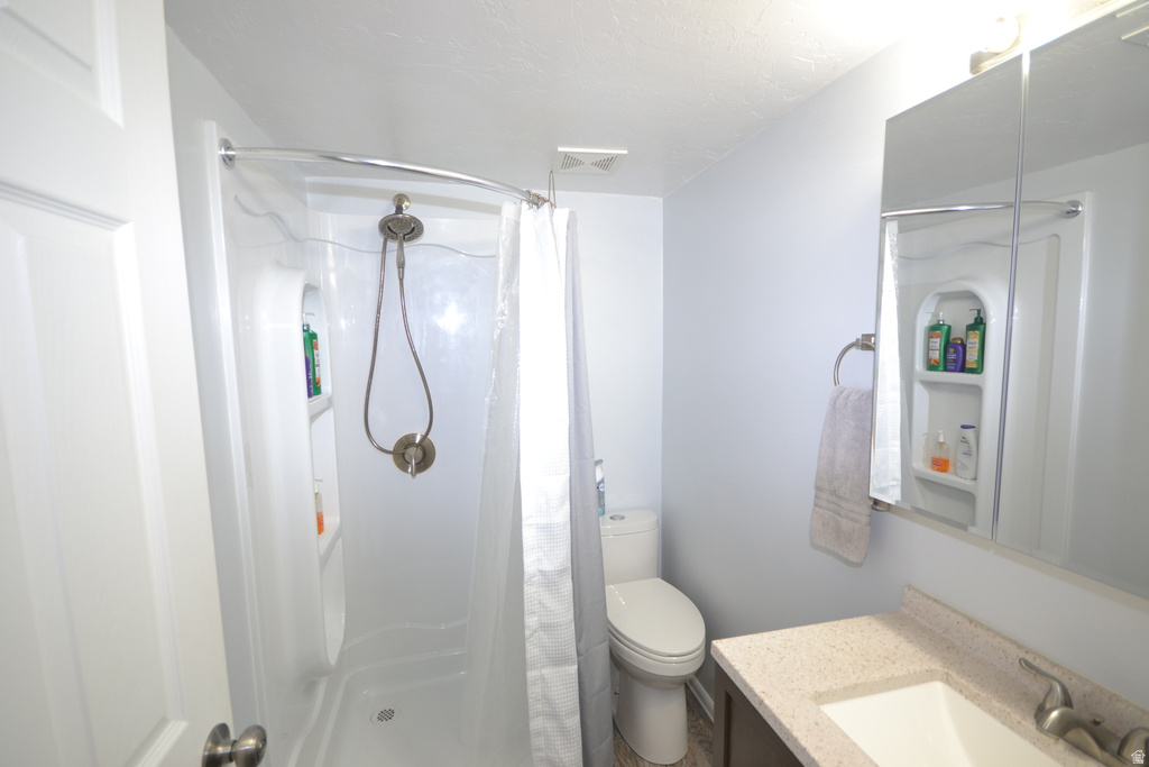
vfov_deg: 77.3
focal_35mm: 15
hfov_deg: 100.4
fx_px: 479
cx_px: 574
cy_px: 384
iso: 400
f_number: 4.5
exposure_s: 1/80
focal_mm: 10
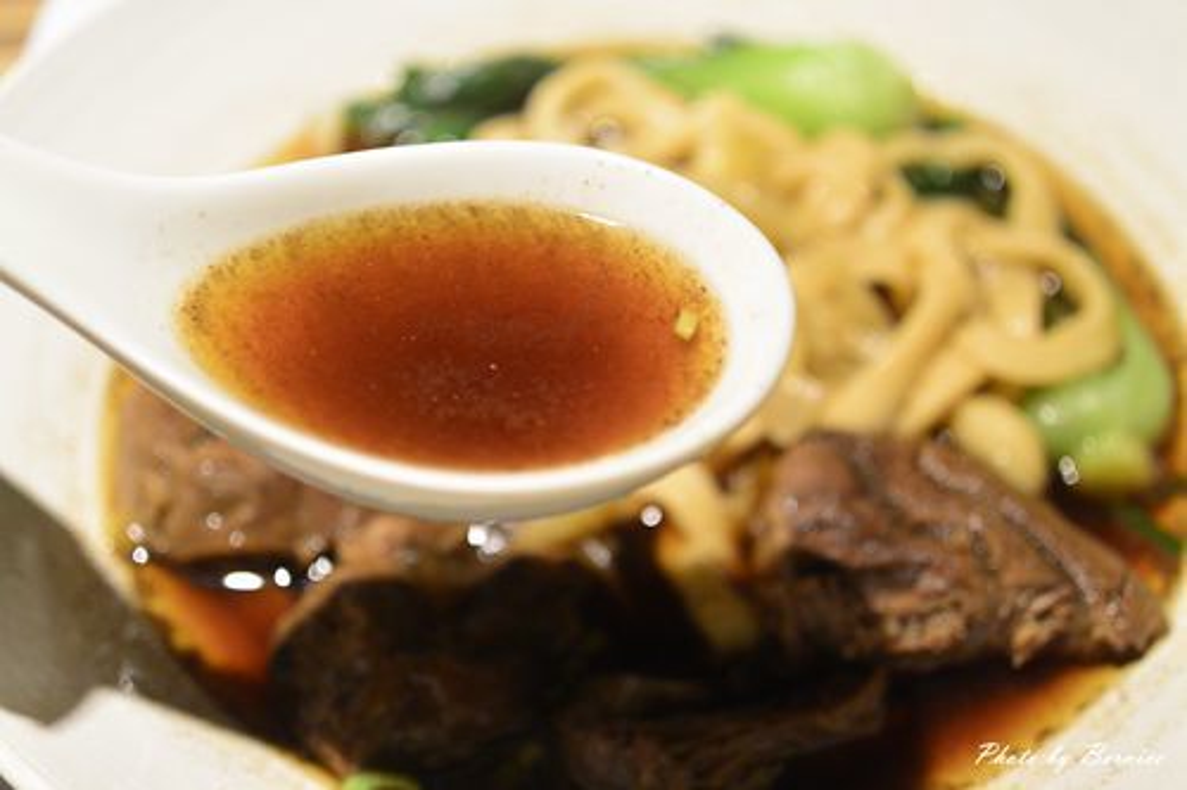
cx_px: 594
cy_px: 395
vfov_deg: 27.5
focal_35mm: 49
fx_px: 1615
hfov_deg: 40.4
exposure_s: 1/160
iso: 400
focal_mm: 18.5
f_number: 1.8
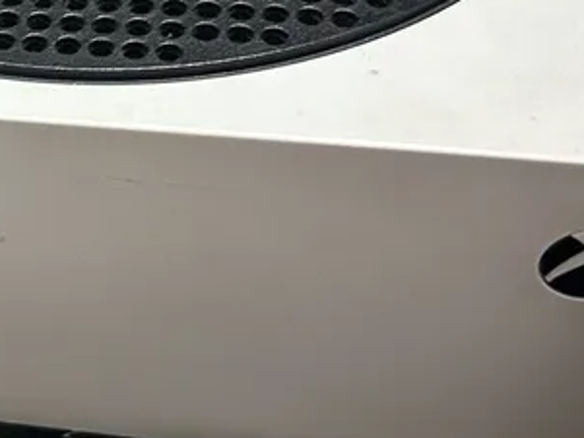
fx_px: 1401
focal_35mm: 83
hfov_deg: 22.3
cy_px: 169
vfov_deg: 17.8
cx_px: -56
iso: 320
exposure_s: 1/60
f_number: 1.5
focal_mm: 5.7
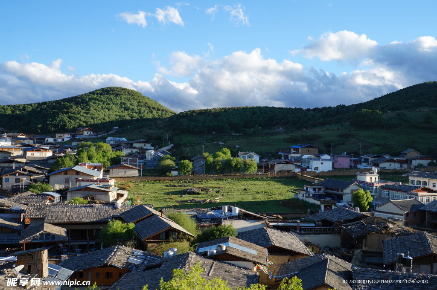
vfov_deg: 34.1
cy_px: 145
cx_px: 218
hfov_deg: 49.6
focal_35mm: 39
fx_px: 473
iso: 200
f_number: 11
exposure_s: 1/100
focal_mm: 26
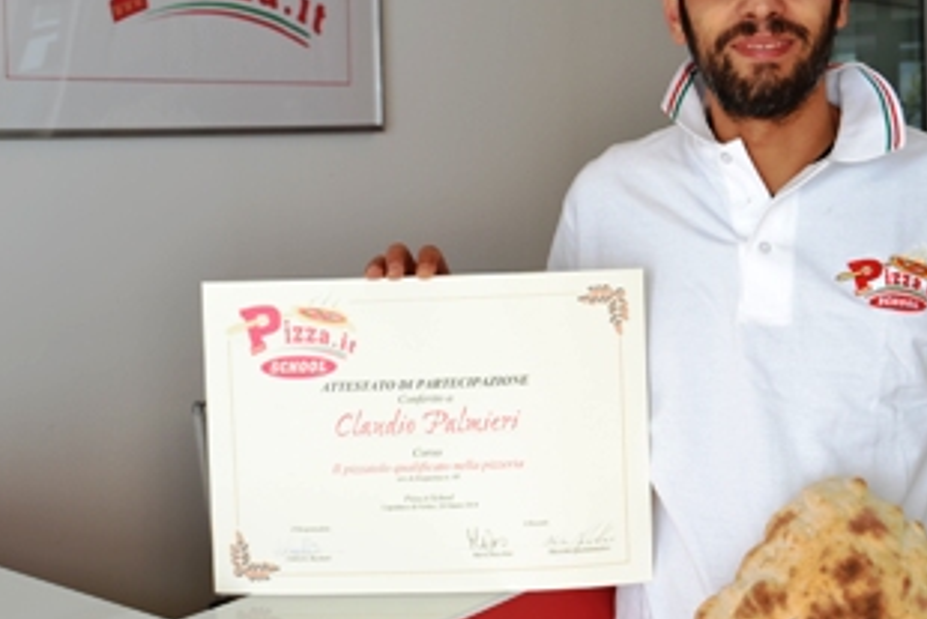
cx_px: 586
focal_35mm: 52
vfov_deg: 25.8
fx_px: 1340
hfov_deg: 37.9
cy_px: 181
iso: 100
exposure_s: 1/60
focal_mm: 24
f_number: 5.6
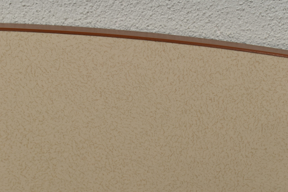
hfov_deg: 29.9
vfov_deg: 20.2
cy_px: 96
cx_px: 144
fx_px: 540
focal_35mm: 68
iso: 250
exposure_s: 1/60
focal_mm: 45
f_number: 8
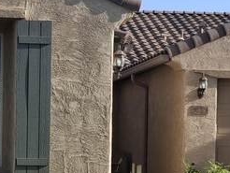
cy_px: 155
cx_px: 62
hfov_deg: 15.1
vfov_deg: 11.4
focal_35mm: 130
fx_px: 865
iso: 32
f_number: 1.8
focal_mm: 4.69
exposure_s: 1/1104
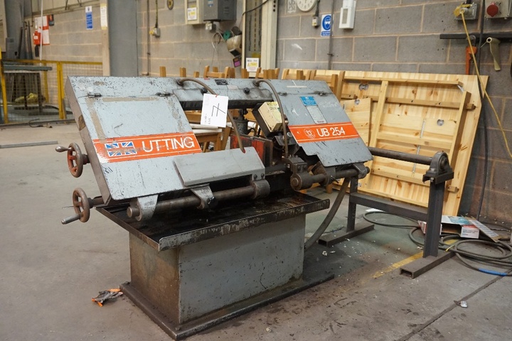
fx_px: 448
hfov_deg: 59.5
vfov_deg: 41.7
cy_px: 170
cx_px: 256
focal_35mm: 32
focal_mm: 21
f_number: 4
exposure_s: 1/100
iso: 3200
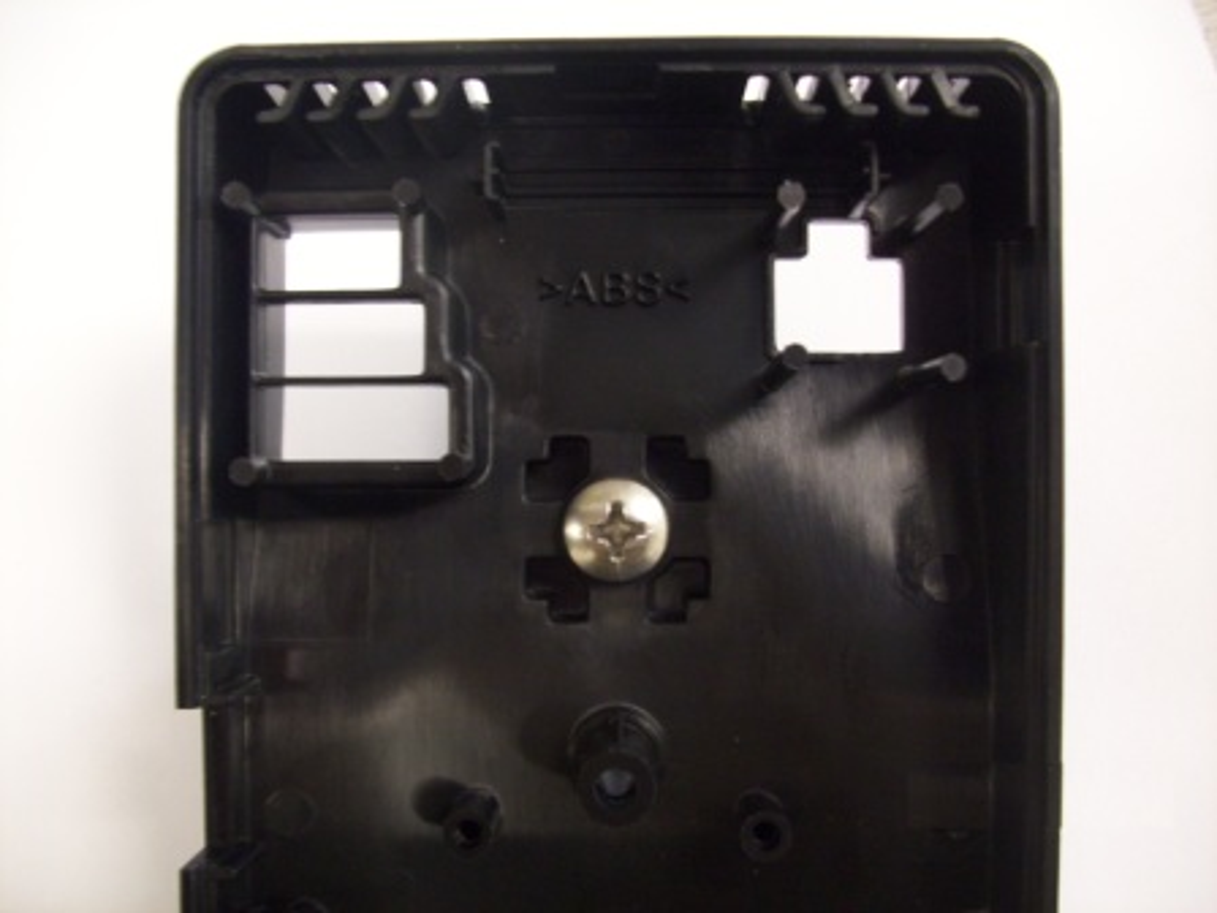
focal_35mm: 34
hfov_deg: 54.0
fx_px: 1195
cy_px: 456
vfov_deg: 41.8
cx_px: 608
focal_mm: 5.7
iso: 160
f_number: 2.9
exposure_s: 1/8
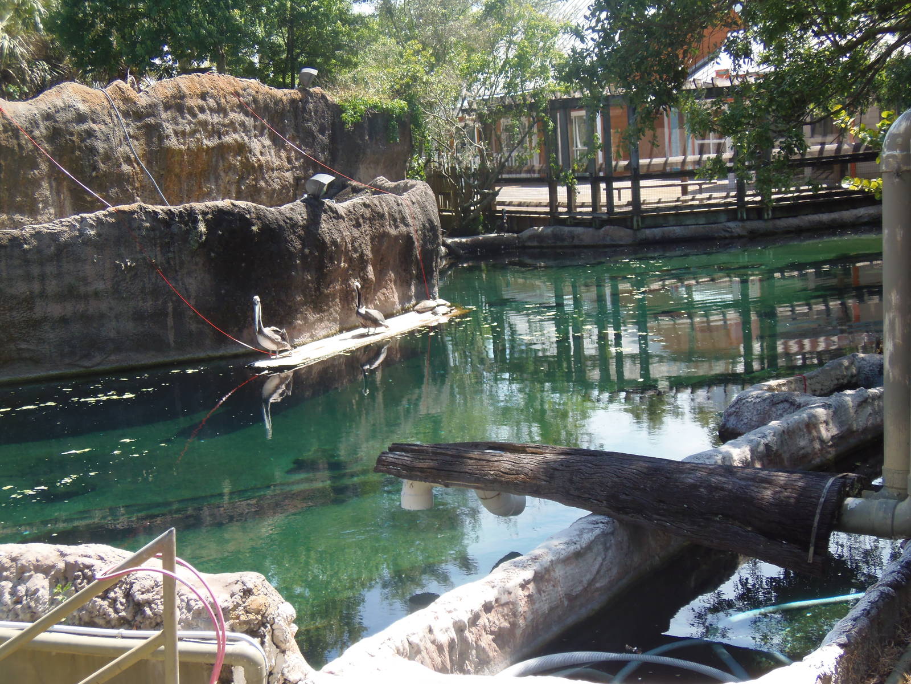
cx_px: 456
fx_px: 1290
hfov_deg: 38.9
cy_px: 342
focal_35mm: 49
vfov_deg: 29.7
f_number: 3.8
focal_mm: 9.1
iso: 64
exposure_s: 1/200
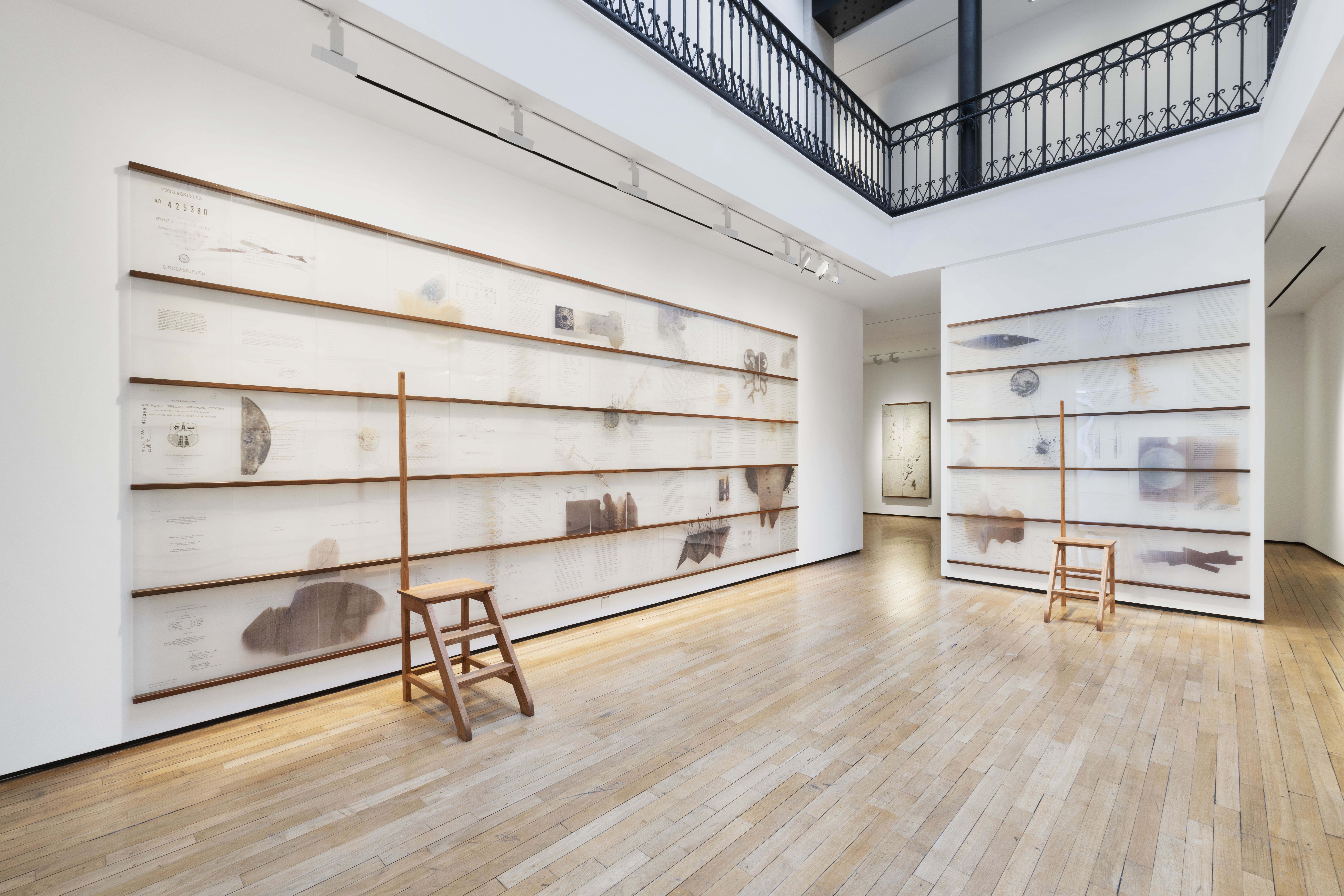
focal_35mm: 16
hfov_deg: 96.7
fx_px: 597
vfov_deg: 73.7
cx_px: 672
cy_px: 448
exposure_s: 1
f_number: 16
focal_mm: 16
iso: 125
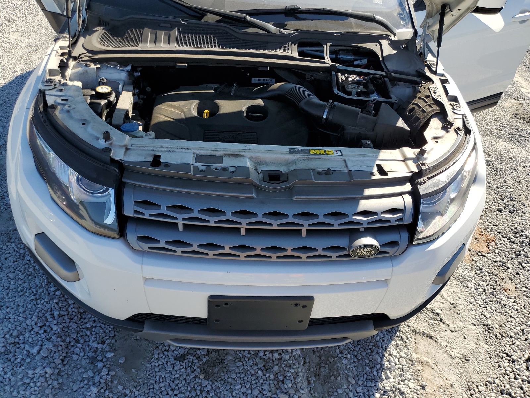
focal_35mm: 26
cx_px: 265
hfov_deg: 67.3
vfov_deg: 53.1
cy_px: 199
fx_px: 398
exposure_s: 1/2000
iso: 50
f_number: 1.5
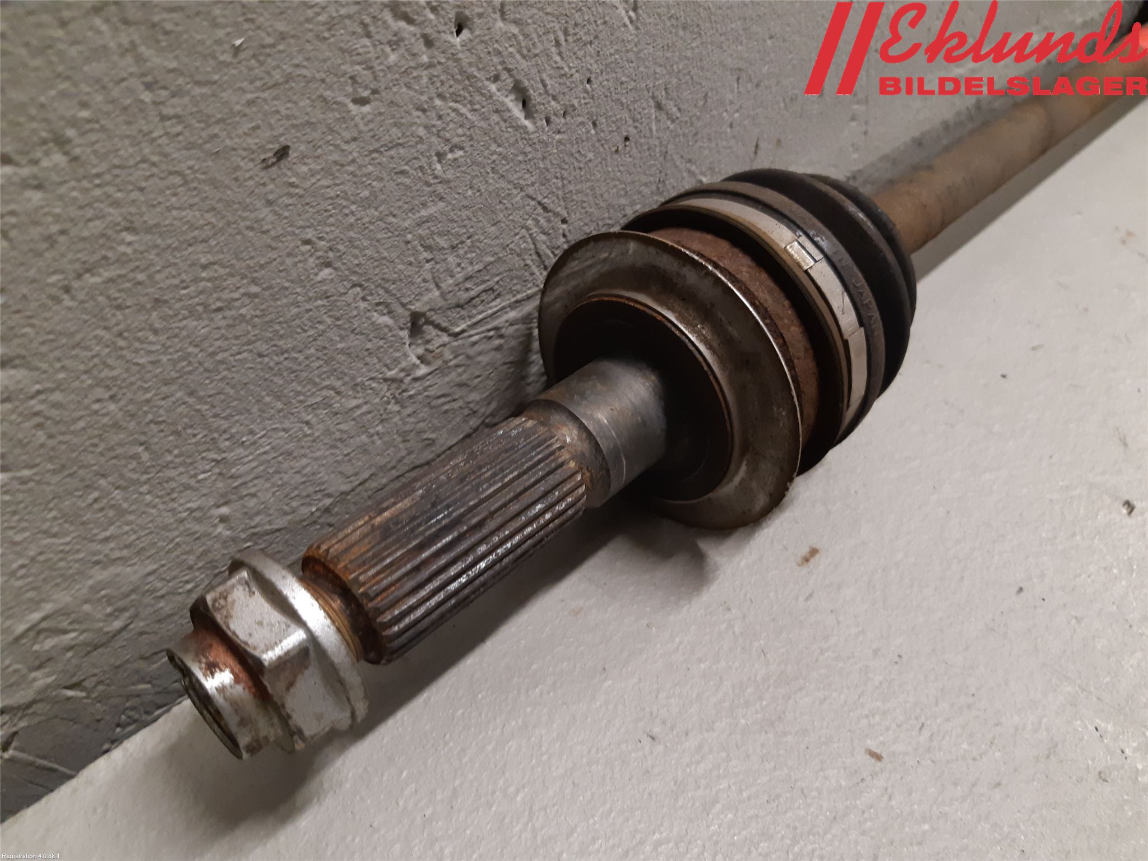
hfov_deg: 67.3
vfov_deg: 53.1
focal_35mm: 26
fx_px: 862
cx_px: 574
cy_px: 430
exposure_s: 1/50
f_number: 1.7
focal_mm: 3.93
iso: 200
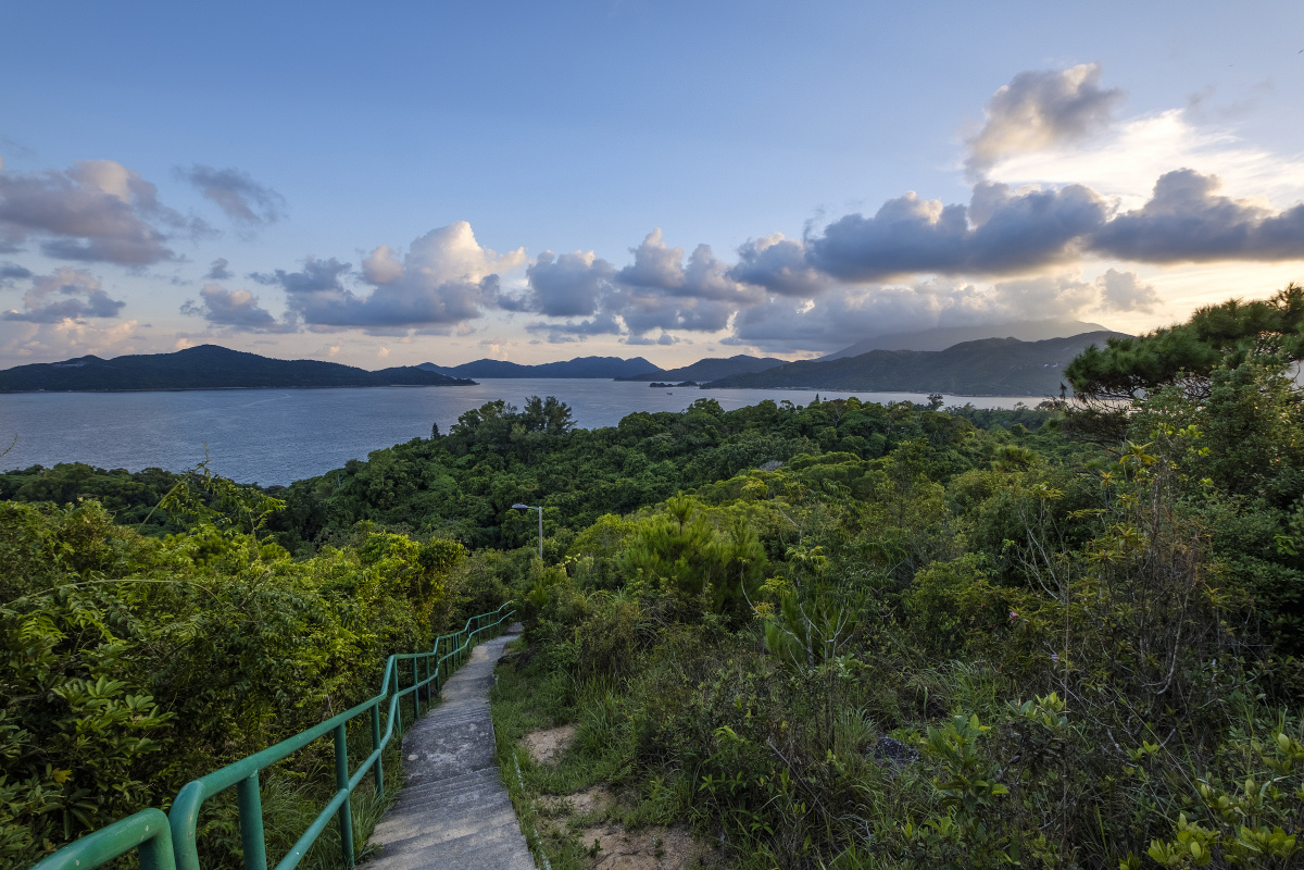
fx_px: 543
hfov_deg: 100.4
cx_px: 652
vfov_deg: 77.3
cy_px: 435
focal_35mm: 15
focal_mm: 10
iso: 200
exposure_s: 1/250
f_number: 10
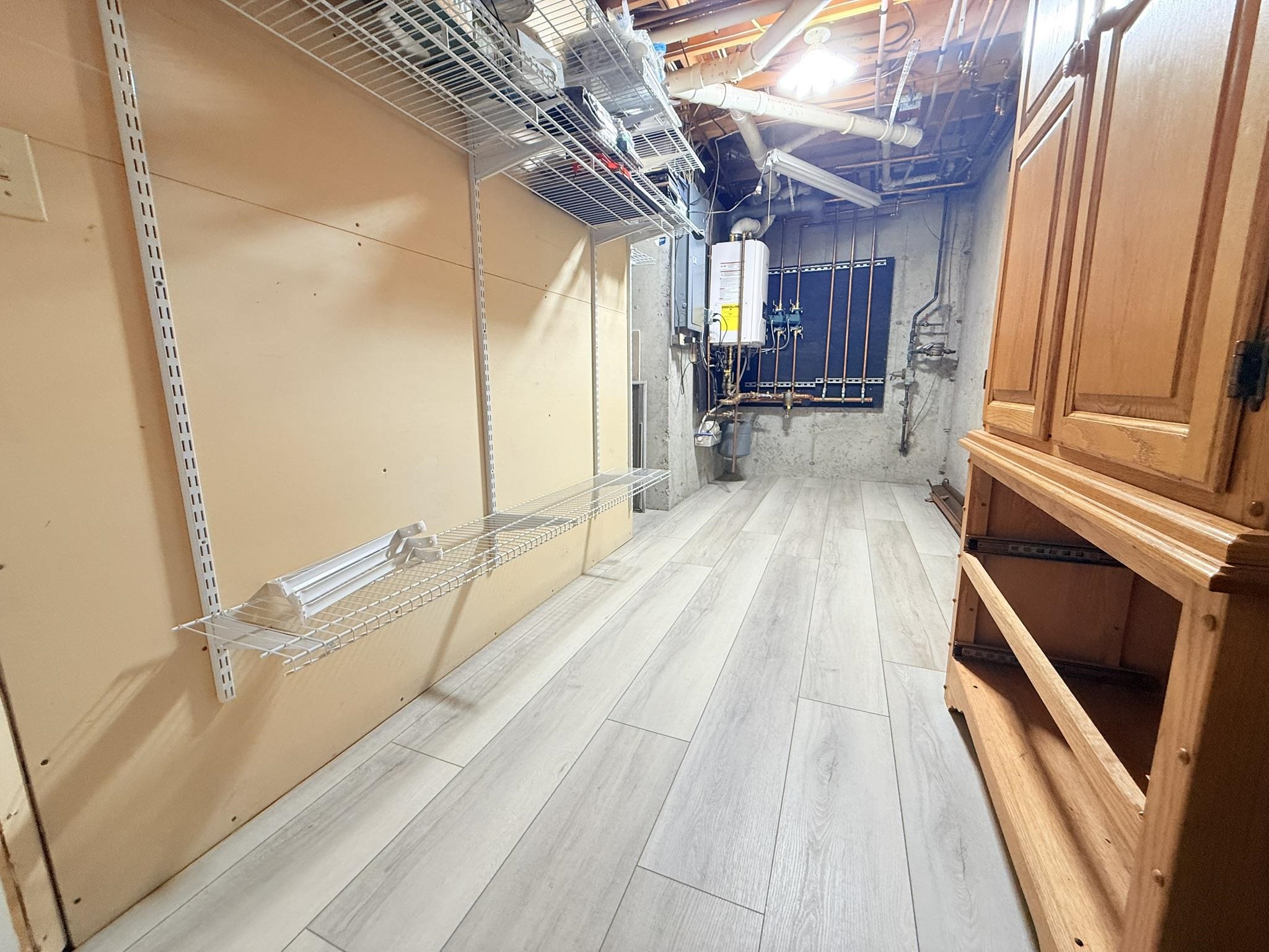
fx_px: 513
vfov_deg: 85.7
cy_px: 476
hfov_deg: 102.1
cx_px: 634
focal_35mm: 14
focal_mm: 2.22
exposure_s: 1/60
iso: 200
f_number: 2.2
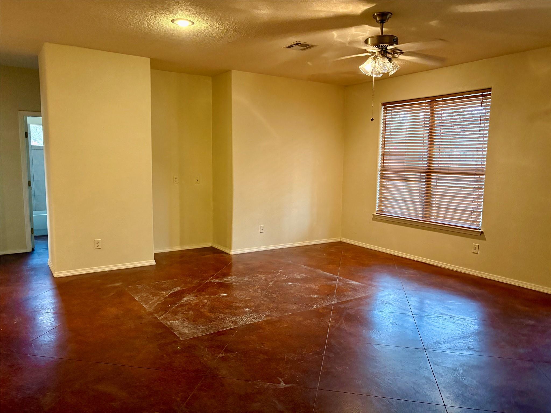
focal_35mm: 26
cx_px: 276
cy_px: 206
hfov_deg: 67.3
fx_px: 414
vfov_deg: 53.1
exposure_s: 1/60
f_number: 1.6
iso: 320
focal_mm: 5.96
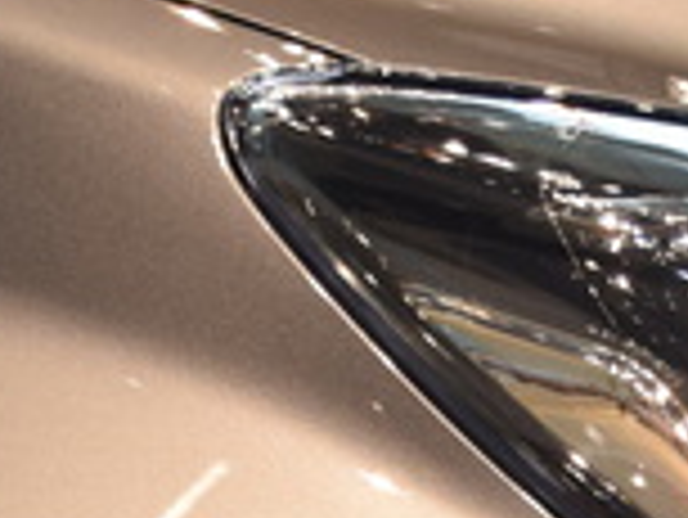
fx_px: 5748
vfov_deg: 5.0
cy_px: 1322
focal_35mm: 289
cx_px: 1228
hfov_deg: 6.7
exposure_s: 1/125
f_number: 5.6
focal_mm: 30
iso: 800
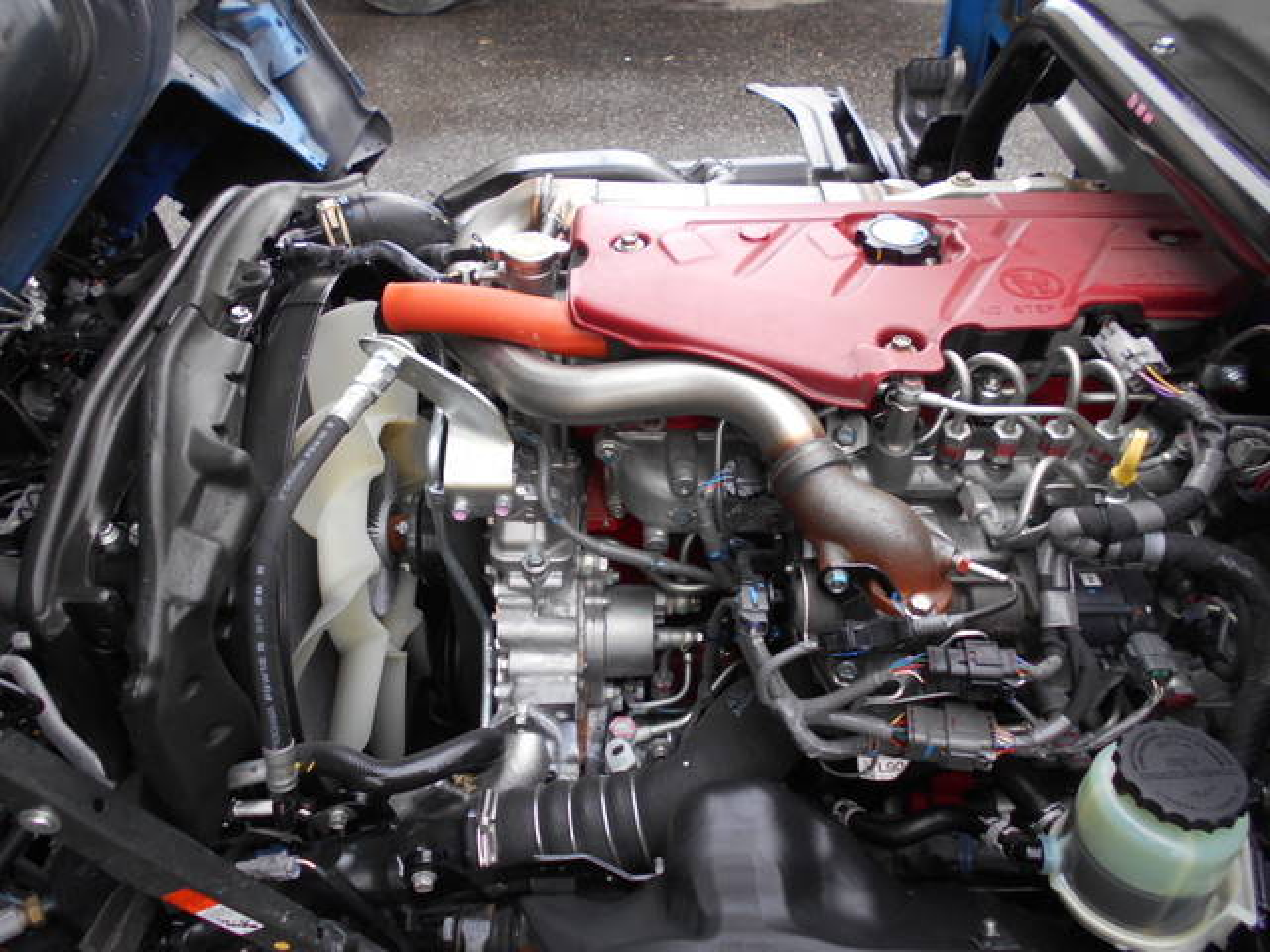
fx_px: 954
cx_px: 635
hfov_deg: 67.3
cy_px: 476
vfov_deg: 53.1
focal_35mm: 26
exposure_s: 1/40
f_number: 3.2
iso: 80
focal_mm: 4.6
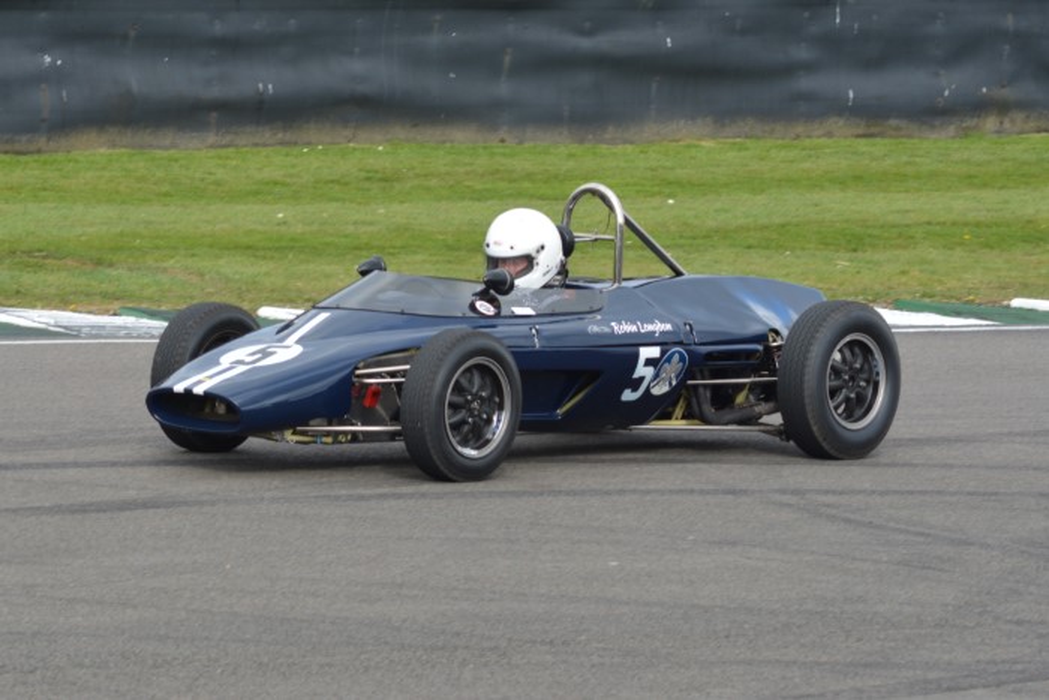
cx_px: 524
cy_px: 350
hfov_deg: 10.2
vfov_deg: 6.8
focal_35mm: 202
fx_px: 5901
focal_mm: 135
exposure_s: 1/320
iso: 400
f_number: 10
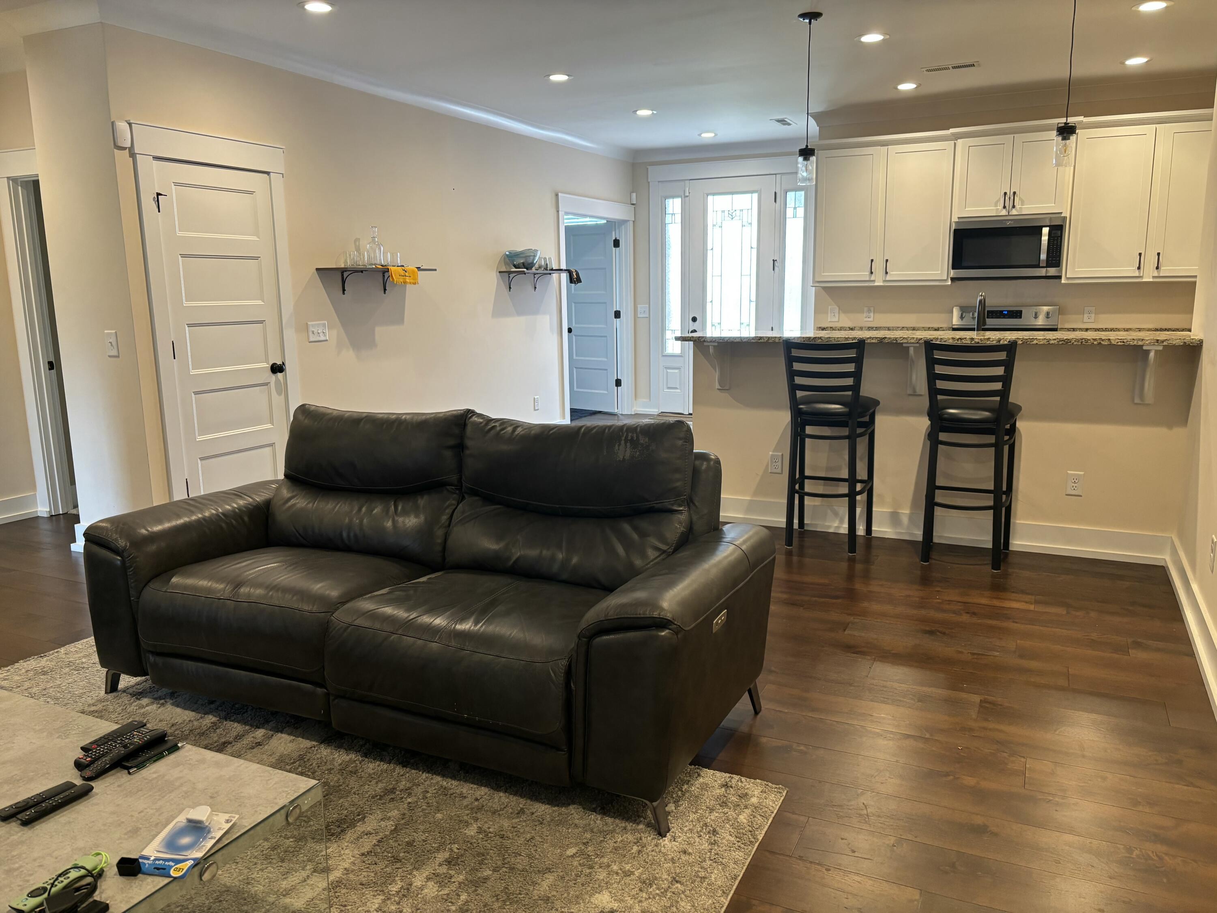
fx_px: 914
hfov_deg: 67.3
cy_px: 456
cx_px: 608
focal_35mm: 26
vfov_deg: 53.1
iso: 200
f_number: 1.6
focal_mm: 5.96
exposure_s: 1/60
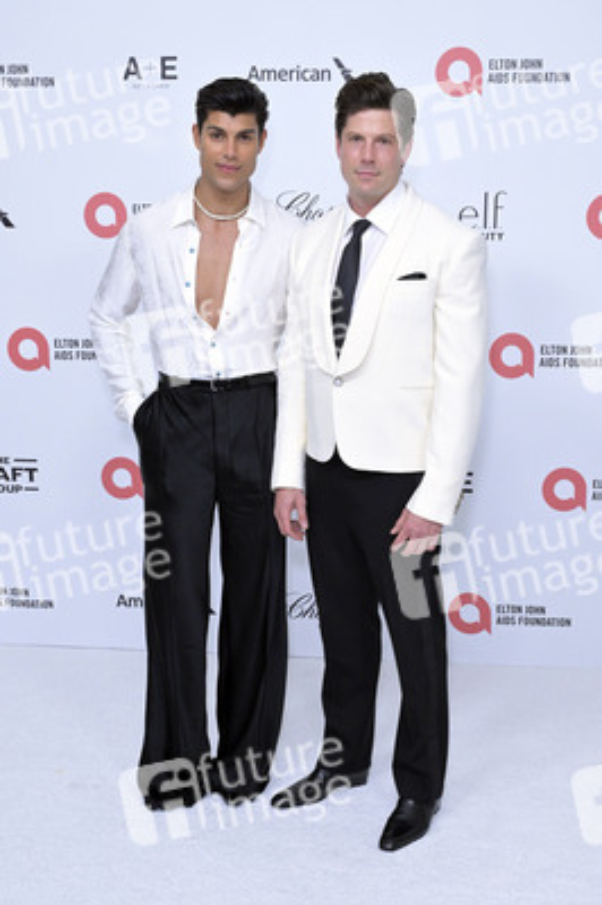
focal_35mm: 42
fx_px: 1055
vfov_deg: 46.4
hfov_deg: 31.8
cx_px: 301
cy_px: 452
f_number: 5.6
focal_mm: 42
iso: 2000
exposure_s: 1/250
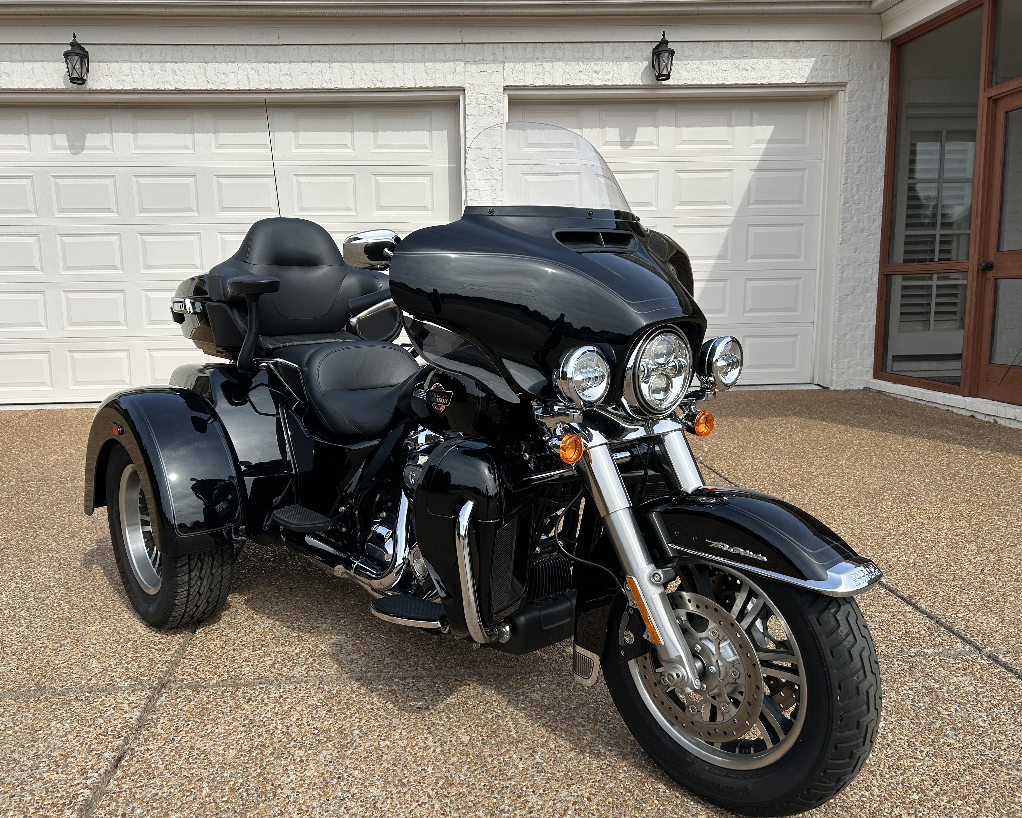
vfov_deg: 51.5
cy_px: 422
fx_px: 847
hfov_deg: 62.1
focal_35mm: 28
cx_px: 468
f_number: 1.5
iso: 50
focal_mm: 5.7
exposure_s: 1/2994
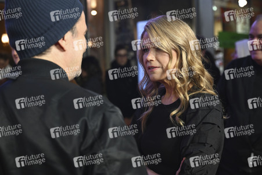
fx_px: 356
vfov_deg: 27.5
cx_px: 131
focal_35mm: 49
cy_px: 88
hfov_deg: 40.4
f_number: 2.8
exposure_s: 1/200
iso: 1000
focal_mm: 49
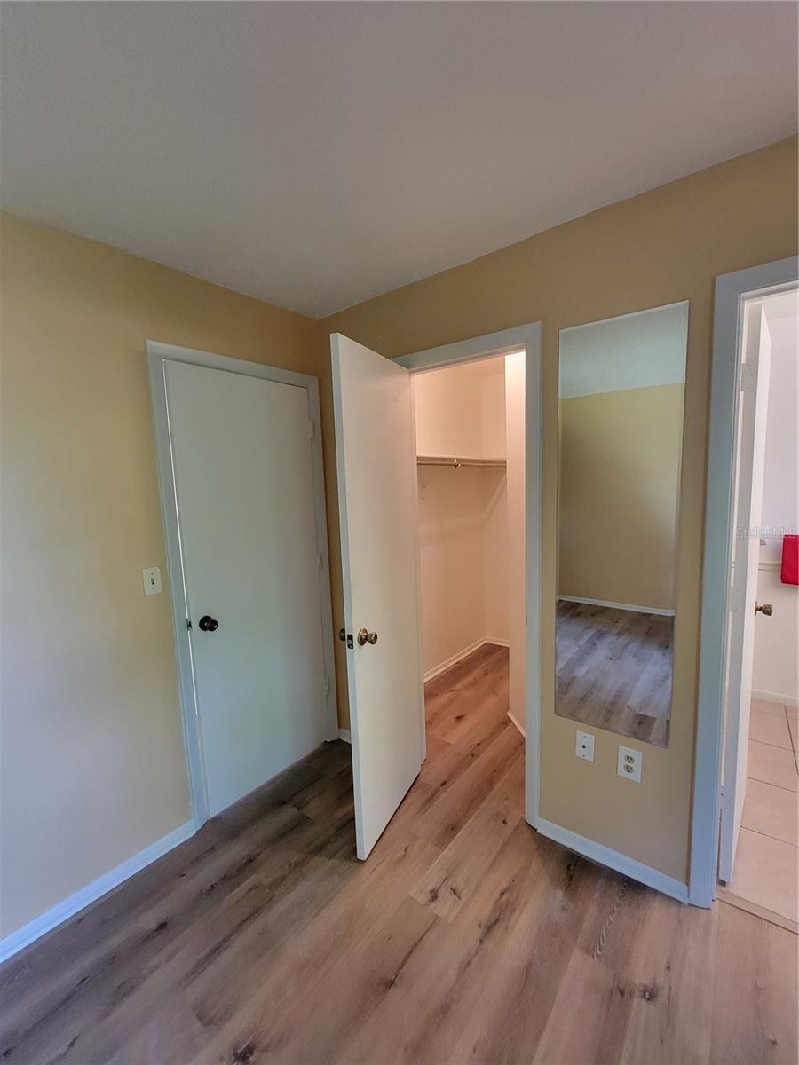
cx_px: 400
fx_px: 400
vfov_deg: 106.2
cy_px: 532
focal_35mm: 13
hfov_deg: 89.9
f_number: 2.2
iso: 320
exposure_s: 1/40
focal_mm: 2.2
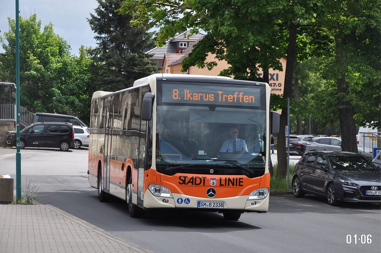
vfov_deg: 13.0
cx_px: 190
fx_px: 1110
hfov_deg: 19.5
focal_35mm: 105
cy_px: 126
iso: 450
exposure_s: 1/1000
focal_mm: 70
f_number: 5.3
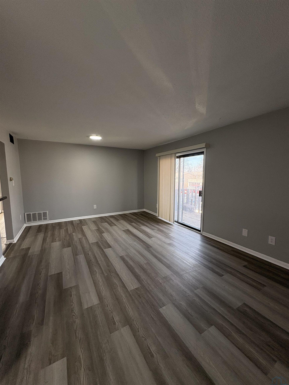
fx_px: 156
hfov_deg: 85.7
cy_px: 192
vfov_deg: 102.1
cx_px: 144
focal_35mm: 14
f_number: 2.2
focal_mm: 2.22
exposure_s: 1/99
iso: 125
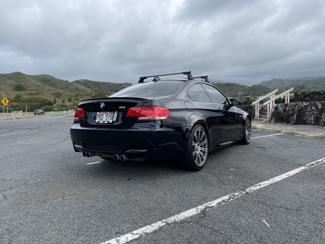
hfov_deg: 67.3
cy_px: 122
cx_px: 162
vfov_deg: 53.1
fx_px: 244
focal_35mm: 26
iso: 50
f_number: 1.6
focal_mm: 4.2
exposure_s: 1/1770
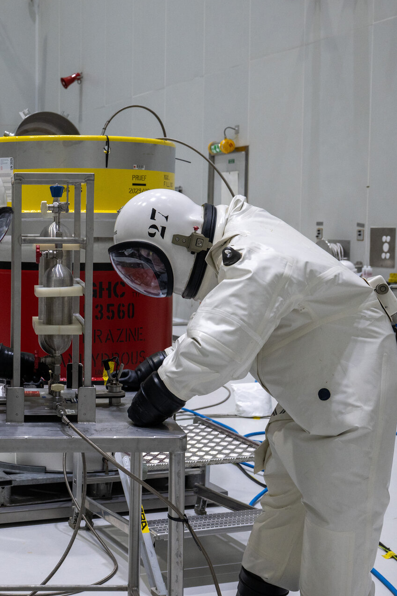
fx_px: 976
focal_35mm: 59
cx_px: 26
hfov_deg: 22.3
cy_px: 299
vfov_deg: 33.9
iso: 1250
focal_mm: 39
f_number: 6.3
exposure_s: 1/60
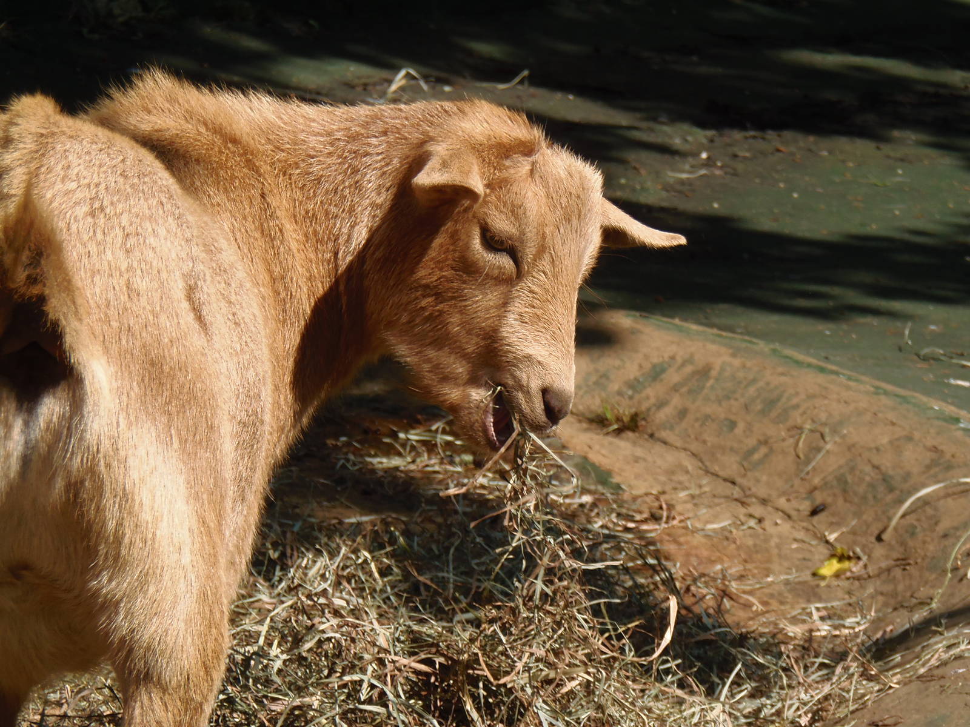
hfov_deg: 8.2
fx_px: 6781
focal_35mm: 242
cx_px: 485
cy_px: 364
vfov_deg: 6.1
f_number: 5.1
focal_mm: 44.9
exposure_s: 1/320
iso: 64
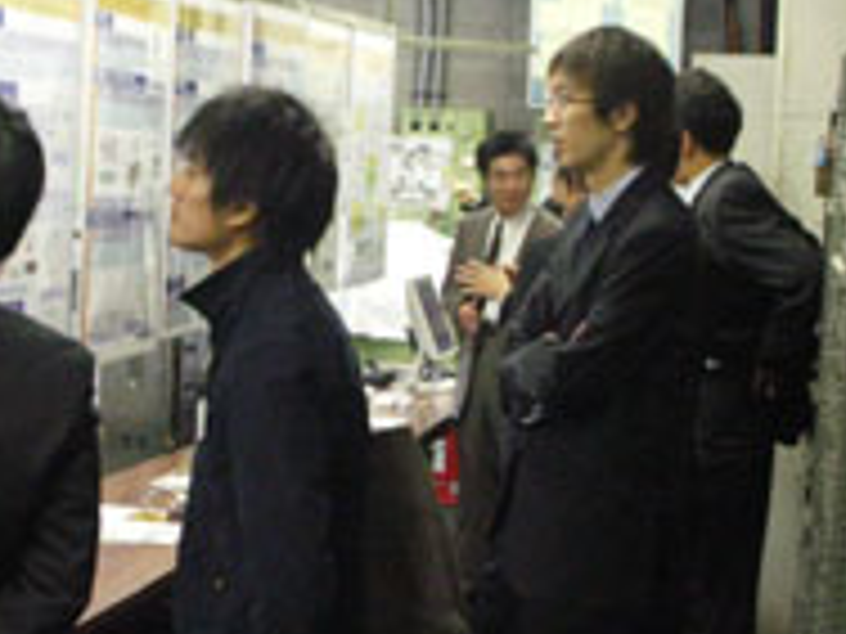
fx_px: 2004
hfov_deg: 23.7
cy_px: 339
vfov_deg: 18.0
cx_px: 256
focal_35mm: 82
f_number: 2.8
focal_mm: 7.2
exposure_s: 1/20
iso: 400
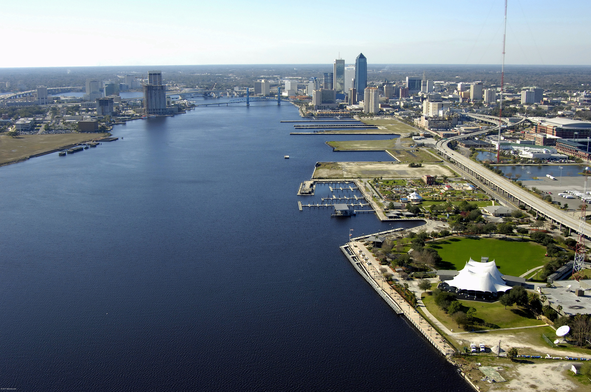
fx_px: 689
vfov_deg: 31.8
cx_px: 296
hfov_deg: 46.4
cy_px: 196
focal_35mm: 42
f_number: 6.3
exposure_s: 1/1000
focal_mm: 28
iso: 400
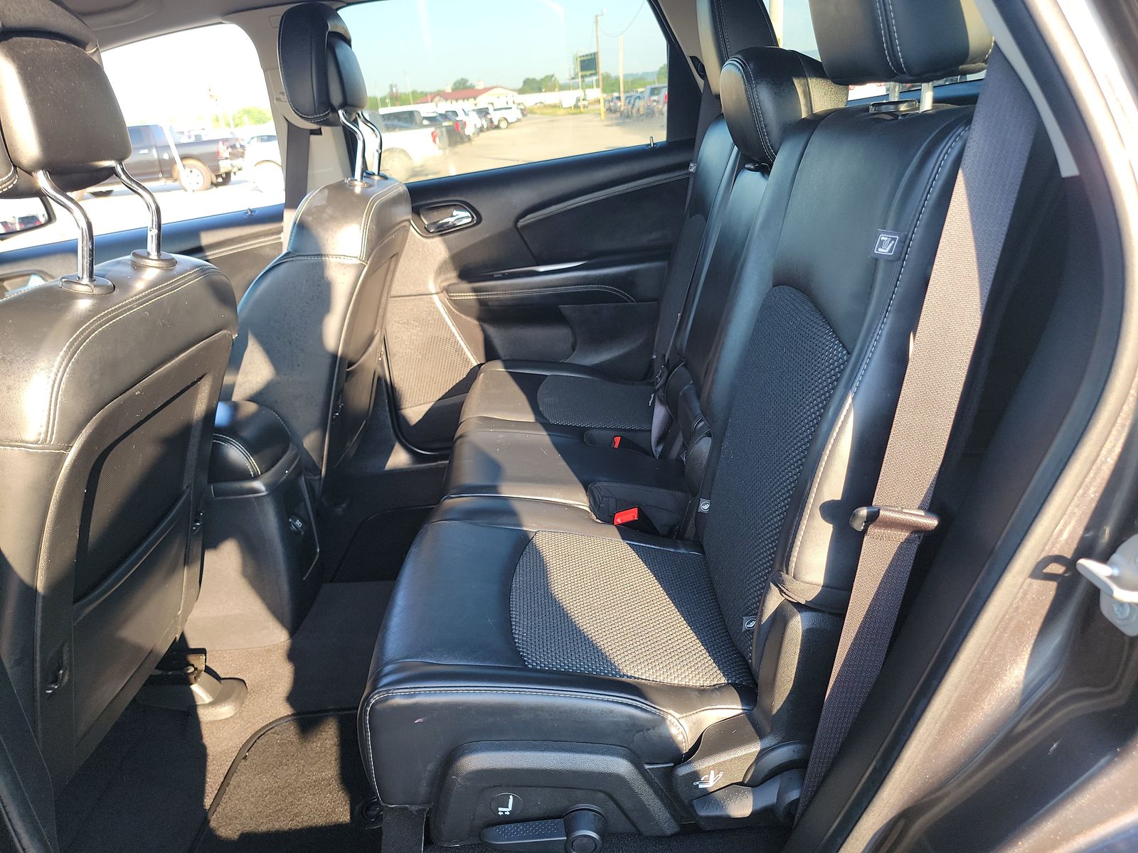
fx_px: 789
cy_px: 426
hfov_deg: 71.6
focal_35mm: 24
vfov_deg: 56.8
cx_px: 569
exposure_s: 1/59
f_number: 1.8
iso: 66
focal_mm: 6.7
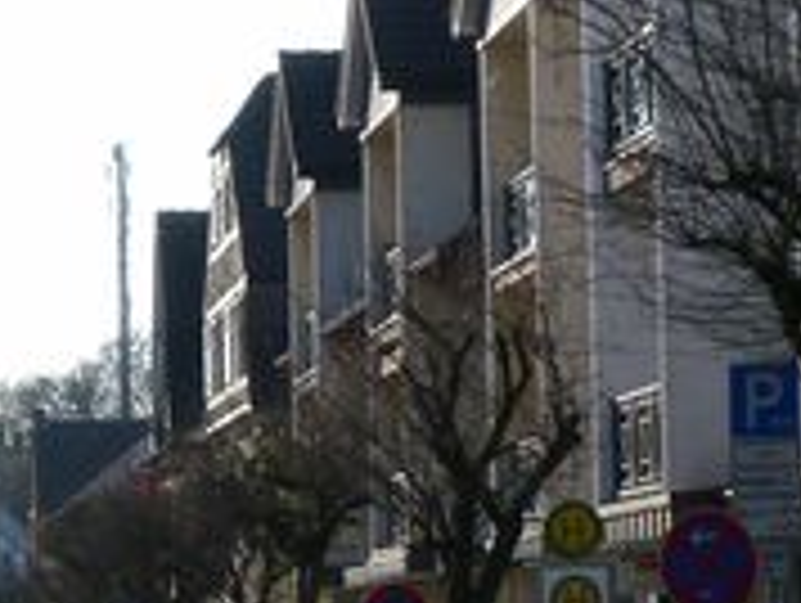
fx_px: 4796
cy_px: 286
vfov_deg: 7.2
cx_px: -216
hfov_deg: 9.4
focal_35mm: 207
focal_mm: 7.4
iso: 80
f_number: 5
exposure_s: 1/200
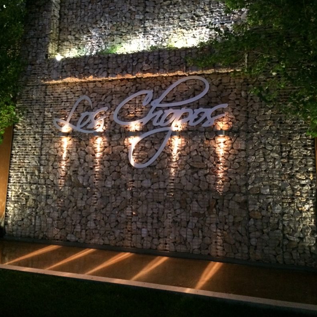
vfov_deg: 45.3
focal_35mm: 36
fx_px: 373
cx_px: 160
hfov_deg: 46.0
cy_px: 104
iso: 400
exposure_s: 1/15
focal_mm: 4.12
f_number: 2.2
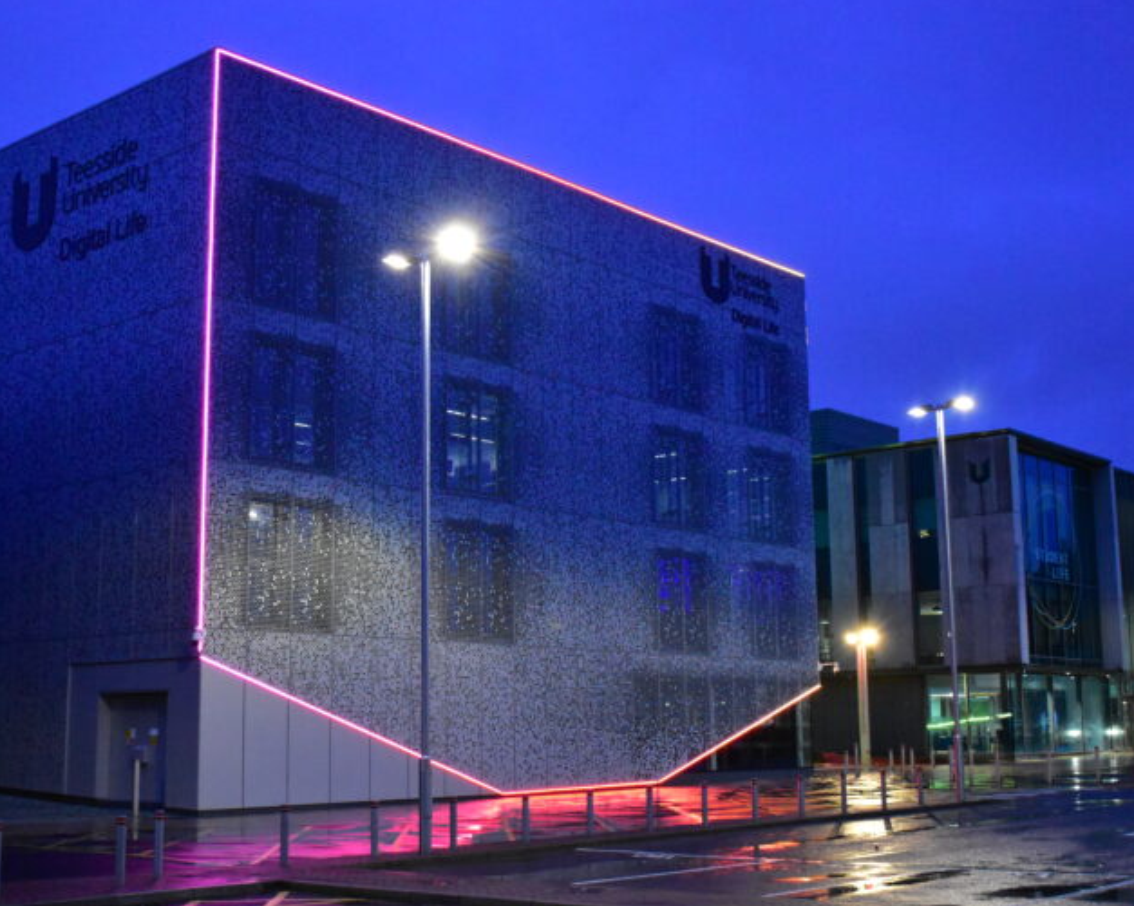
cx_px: 515
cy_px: 456
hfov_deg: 39.9
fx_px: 1562
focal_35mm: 47
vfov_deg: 32.3
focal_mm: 27
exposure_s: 1/60
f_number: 4
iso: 6400
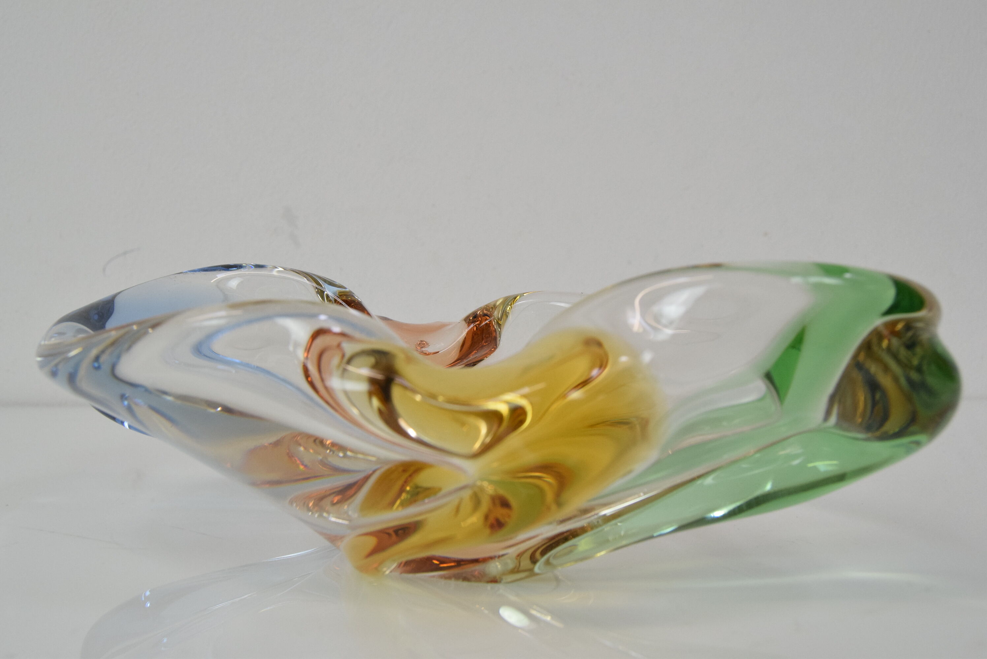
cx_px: 494
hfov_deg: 49.5
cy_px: 330
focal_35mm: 39
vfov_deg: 34.3
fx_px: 1070
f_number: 9
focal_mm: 26
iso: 1600
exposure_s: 1/320
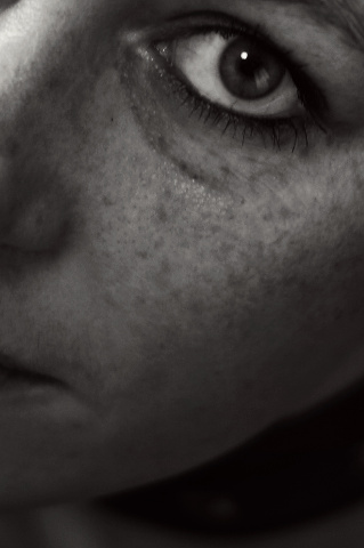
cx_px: 287
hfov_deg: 5.5
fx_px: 3800
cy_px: 163
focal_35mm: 250
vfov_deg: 8.2
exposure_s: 1/50
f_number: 1.8
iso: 100
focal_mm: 50
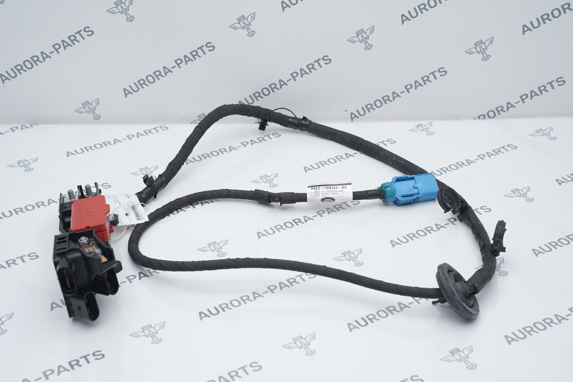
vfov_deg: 20.9
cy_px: 191
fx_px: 1035
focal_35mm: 65
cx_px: 286
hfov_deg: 31.0
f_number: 6.3
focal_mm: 65
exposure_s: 1/160
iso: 500
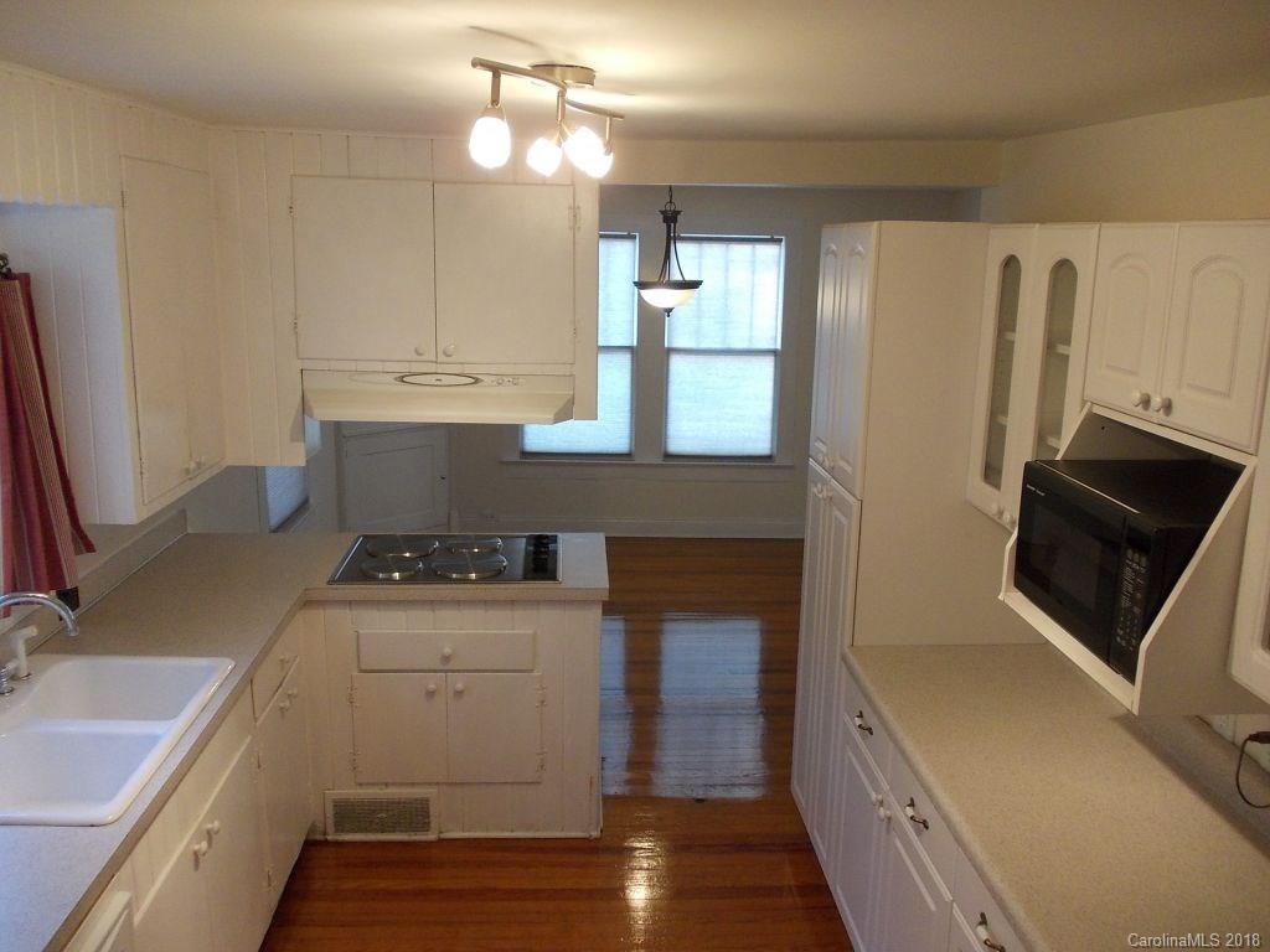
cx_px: 635
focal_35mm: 28
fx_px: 1027
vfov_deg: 49.7
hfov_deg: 63.4
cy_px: 476
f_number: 2.7
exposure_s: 1/25
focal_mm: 4
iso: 125
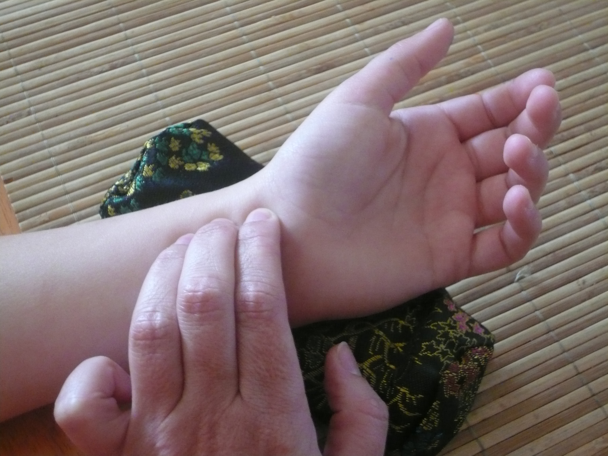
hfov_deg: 35.5
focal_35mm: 54
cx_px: 304
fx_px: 948
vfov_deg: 27.0
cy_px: 228
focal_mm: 8.8
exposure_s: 1/30
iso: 400
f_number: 3.8
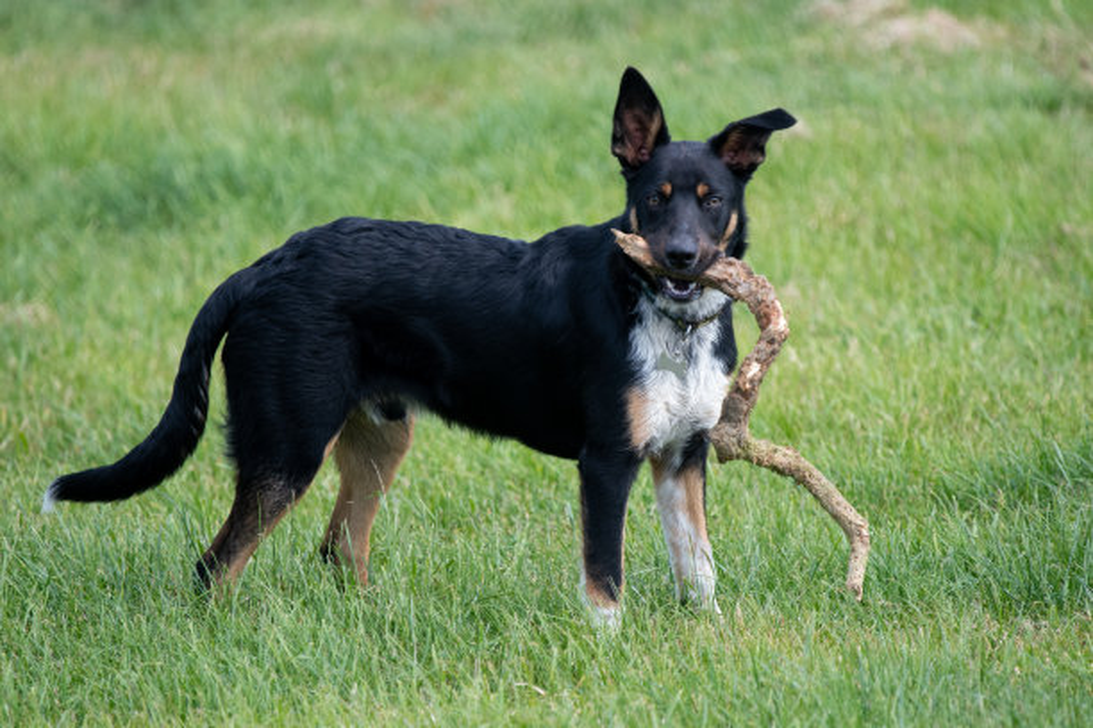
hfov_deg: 4.6
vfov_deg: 3.1
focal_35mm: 450
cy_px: 364
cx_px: 546
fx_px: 13661
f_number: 4
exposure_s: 1/1600
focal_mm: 300
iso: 800
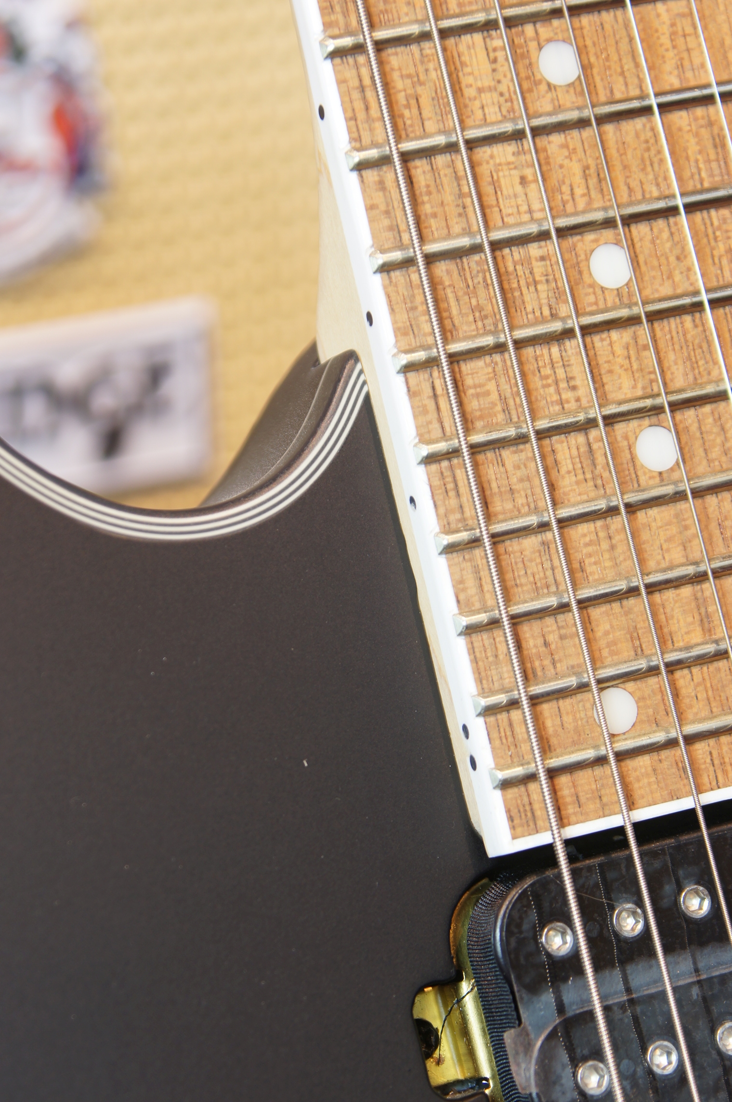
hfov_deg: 10.1
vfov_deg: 15.2
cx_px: 366
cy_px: 551
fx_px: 4127
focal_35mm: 135
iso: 100
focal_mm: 90
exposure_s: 1/4
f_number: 6.3
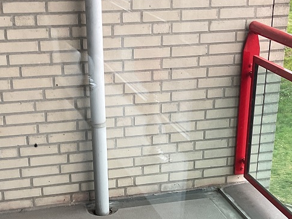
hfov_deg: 27.0
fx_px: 608
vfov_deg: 19.9
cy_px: 211
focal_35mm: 72
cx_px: 158
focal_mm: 3
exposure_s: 1/120
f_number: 1.8
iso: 50
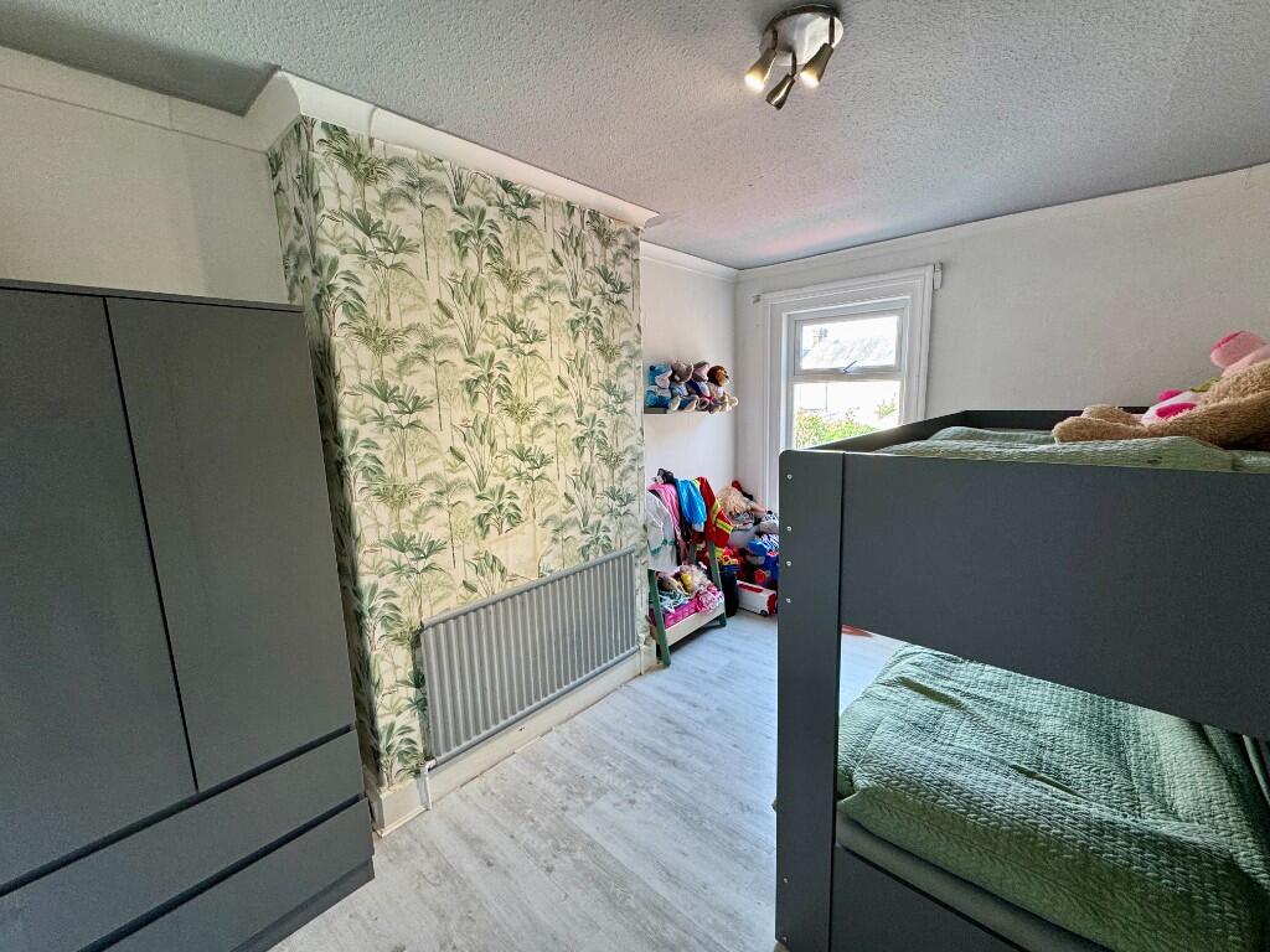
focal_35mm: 14
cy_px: 476
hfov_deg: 102.1
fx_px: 514
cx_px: 635
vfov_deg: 85.7
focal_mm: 2.22
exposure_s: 1/99
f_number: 2.2
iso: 125
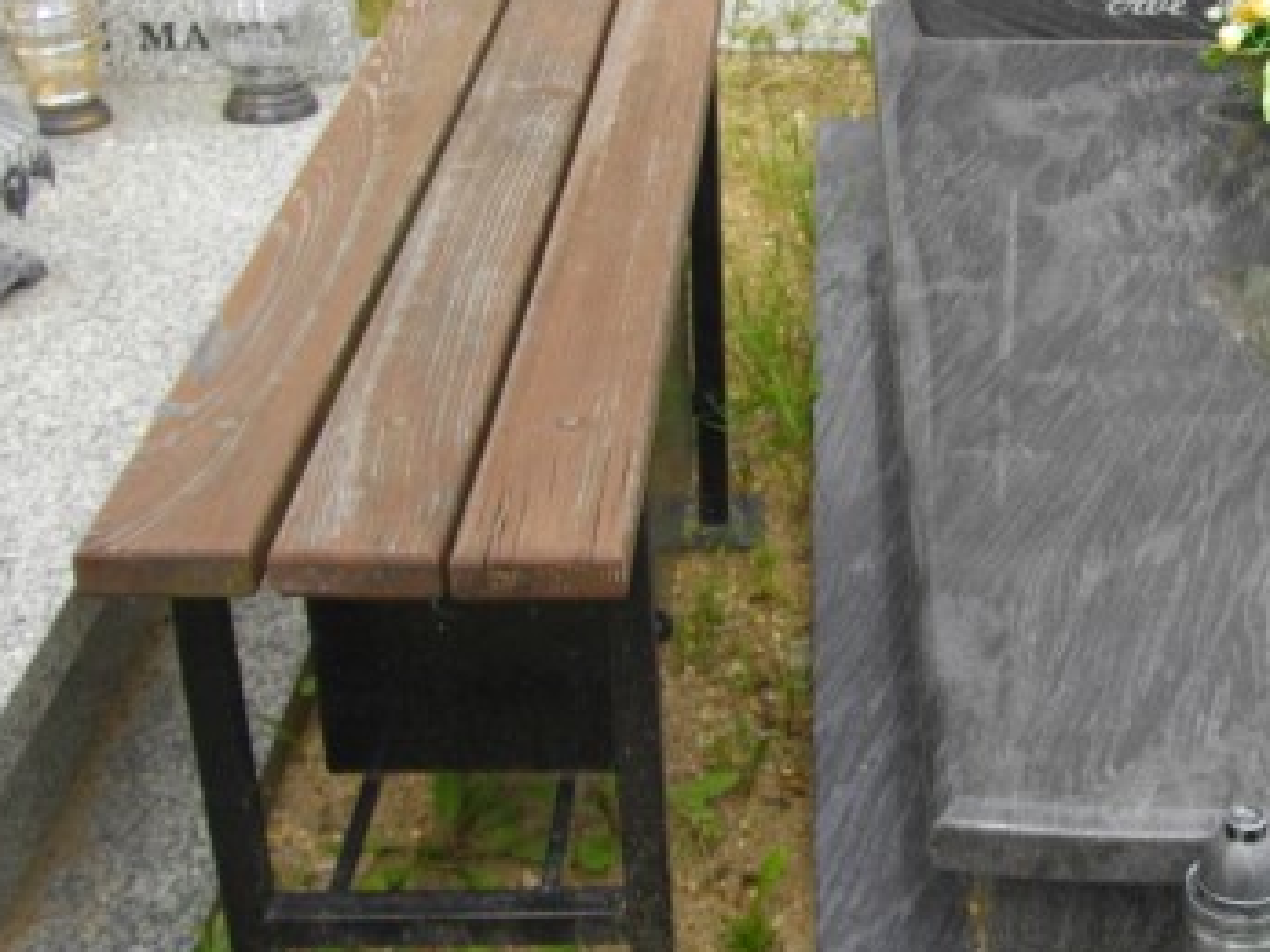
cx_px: 1160
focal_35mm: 59
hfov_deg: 31.1
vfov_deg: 24.7
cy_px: 330
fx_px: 2164
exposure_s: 1/400
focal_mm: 5.7
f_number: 2.9
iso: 100
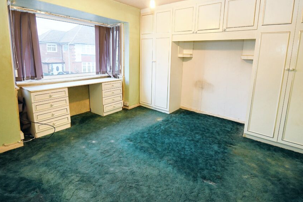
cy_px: 81
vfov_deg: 66.7
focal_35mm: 18
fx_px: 151
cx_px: 155
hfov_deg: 90.0
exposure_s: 1/20
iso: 800
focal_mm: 10
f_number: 4.5
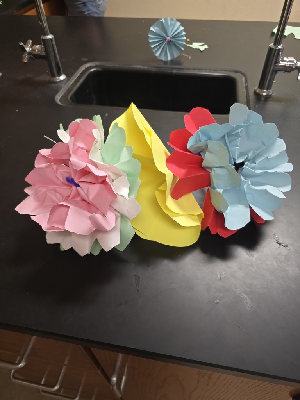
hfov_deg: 58.9
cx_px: 150
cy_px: 200
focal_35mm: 23
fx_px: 266
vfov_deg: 73.9
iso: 320
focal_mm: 6.3
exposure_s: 1/120
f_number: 1.7
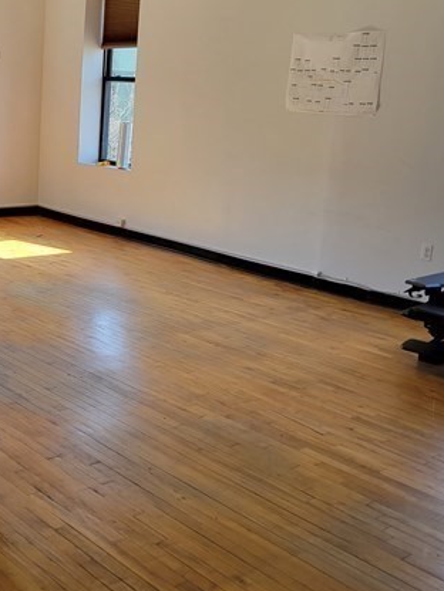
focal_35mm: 48
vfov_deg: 39.6
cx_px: 84
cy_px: 260
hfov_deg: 29.5
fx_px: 821
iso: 50
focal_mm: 5.4
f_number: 1.8
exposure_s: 1/120
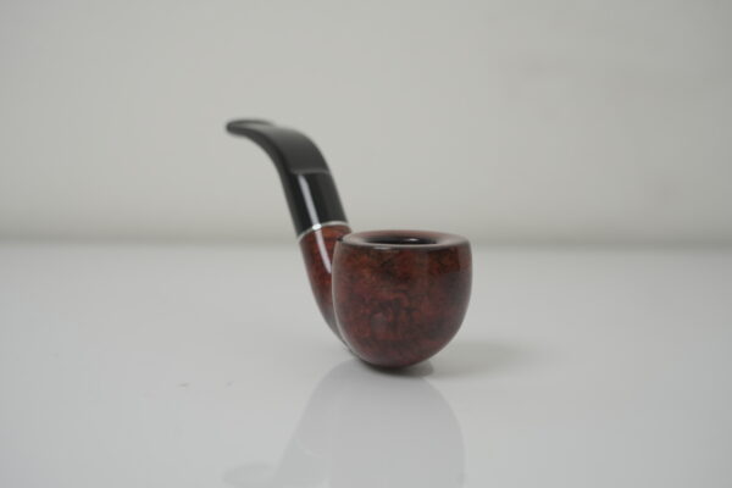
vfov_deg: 28.1
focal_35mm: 48
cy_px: 244
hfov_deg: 41.1
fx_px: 976
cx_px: 366
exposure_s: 1/125
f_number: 5.6
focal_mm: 48
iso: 500
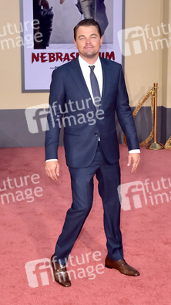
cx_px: 87
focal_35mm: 53
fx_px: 427
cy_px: 154
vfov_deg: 39.2
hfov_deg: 22.6
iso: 800
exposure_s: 1/250
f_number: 7.1
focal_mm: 50
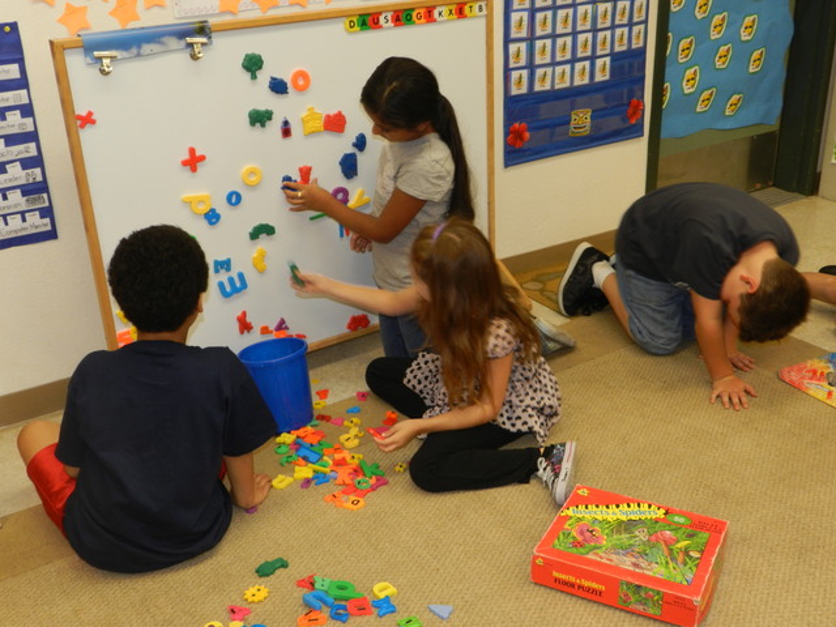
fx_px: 918
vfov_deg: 37.7
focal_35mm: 38
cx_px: 418
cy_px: 314
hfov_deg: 49.0
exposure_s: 1/30
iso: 200
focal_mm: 6.7
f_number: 4
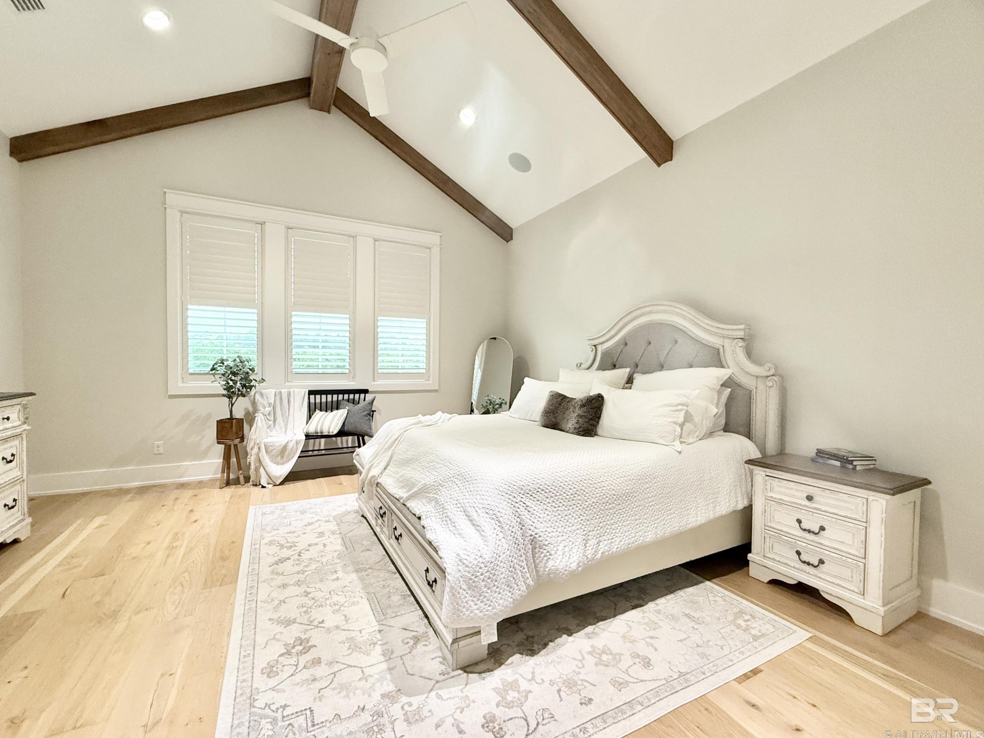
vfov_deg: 81.7
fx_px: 426
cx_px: 494
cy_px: 375
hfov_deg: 98.2
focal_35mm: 15
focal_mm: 2.22
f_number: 2.2
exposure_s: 1/120
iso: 320
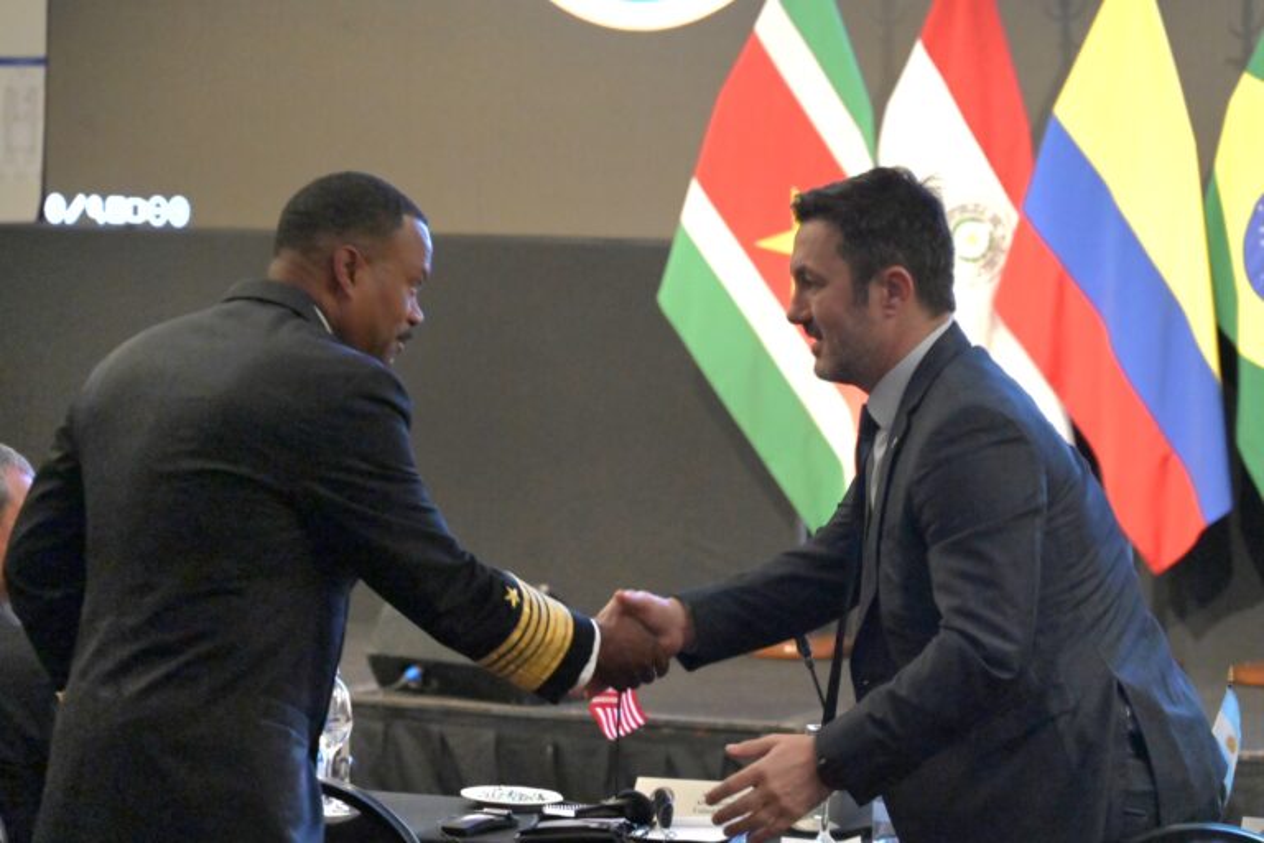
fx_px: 5266
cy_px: 422
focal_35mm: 150
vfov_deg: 9.1
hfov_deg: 13.7
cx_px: 632
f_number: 7.1
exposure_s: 1/161
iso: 16000
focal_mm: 150
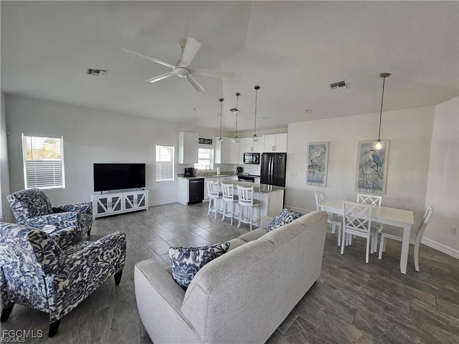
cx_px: 230
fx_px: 172
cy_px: 172
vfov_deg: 89.9
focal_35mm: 13
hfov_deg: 106.2
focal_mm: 1.74
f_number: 2.2
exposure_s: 1/60
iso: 100
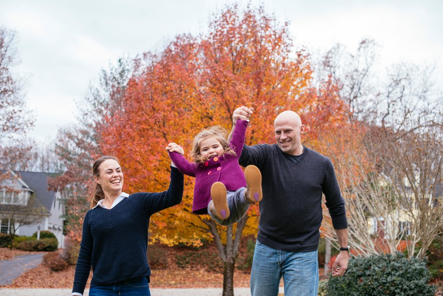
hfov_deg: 39.6
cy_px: 148
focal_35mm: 50
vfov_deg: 27.0
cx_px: 222
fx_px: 616
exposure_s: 1/640
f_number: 4
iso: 400
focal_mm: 50
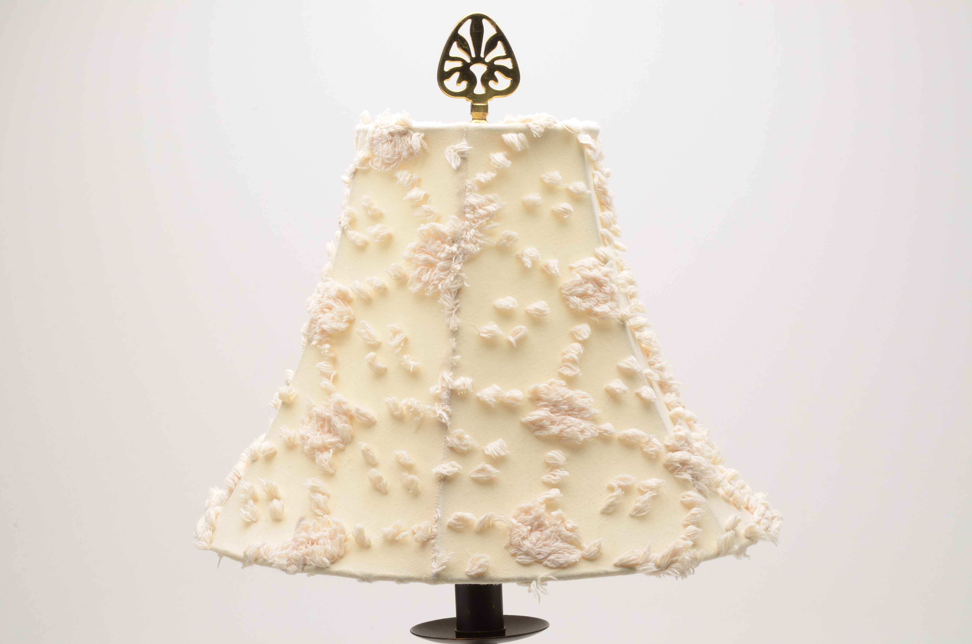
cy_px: 322
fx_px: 2223
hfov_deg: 24.7
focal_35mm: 82
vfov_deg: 16.5
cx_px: 486
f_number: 25
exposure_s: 1/160
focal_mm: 55
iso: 100
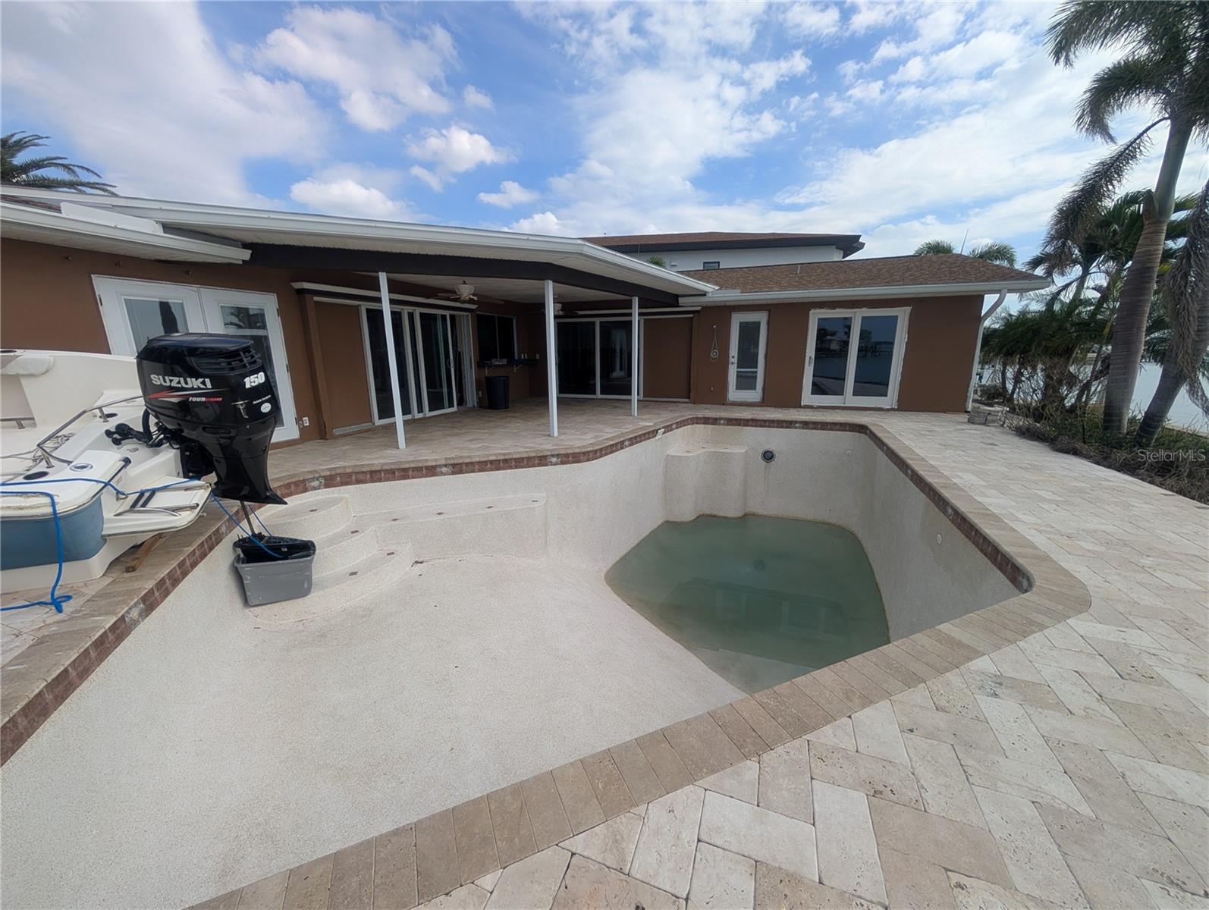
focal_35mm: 12
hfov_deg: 110.5
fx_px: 420
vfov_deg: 94.6
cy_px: 455
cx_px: 604
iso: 54
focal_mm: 2.02
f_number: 1.7
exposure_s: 1/3448
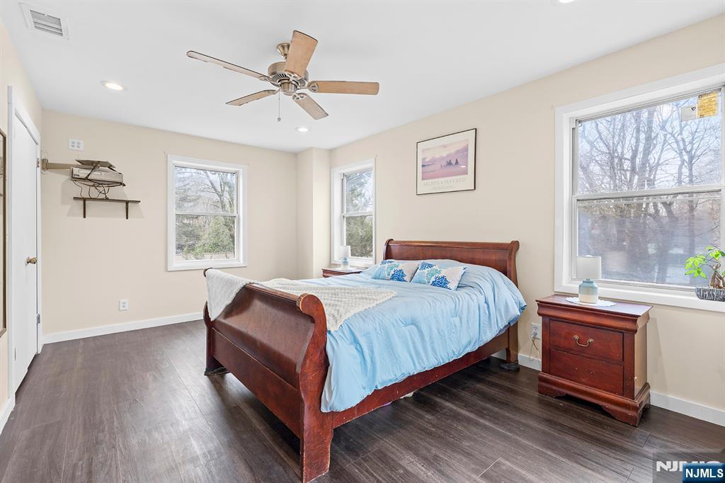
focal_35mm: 16
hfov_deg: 96.8
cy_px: 242
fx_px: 322
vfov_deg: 73.7
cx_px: 362
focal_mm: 16
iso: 100
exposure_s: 1/3
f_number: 8
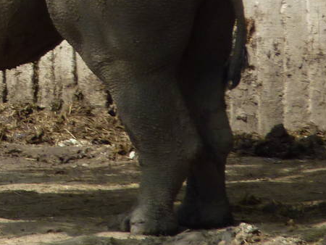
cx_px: -188
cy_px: -21
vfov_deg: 1.4
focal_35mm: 1066
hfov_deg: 1.9
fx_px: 10045
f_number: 4.9
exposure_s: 1/500
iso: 125
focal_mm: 49.2
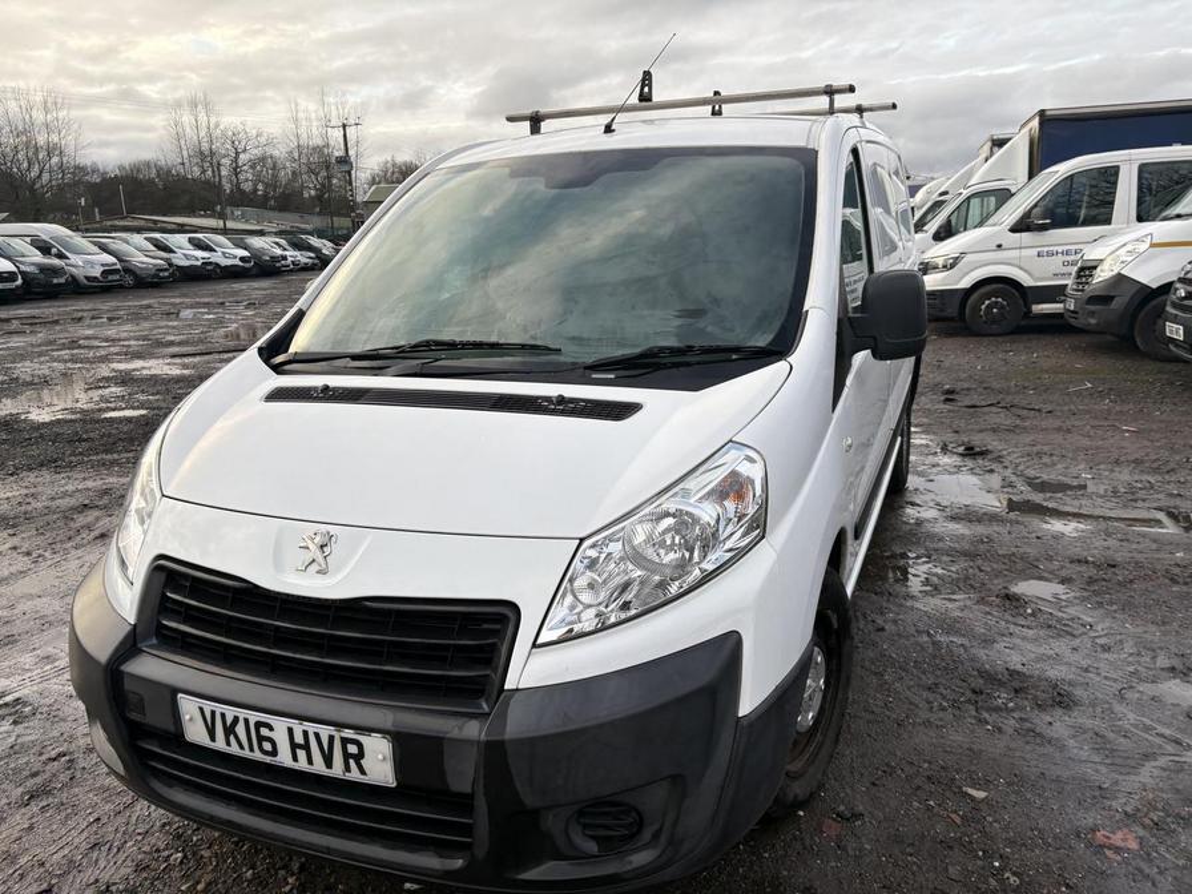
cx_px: 596
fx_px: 895
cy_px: 447
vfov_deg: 53.1
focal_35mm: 26
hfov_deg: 67.3
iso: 40
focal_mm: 5.96
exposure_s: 1/266
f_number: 1.6
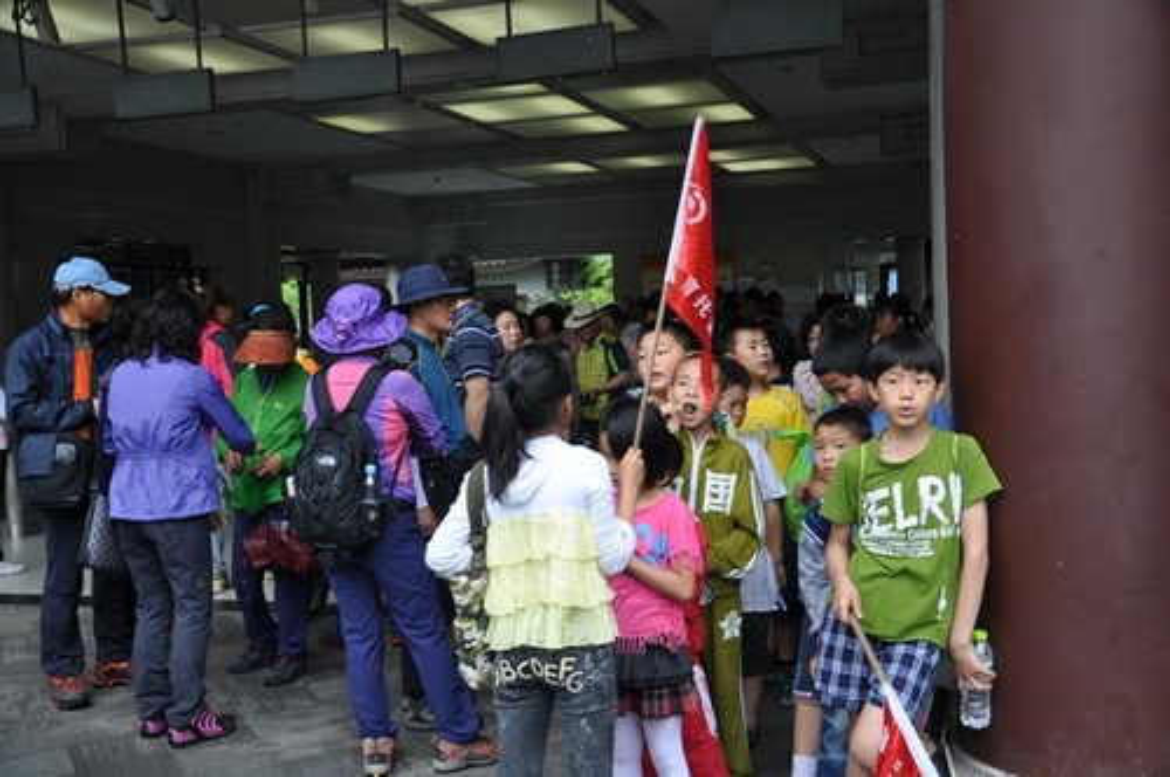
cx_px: 585
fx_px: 1266
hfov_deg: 49.6
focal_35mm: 39
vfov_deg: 34.1
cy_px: 388
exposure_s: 1/60
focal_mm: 26
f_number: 4
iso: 200
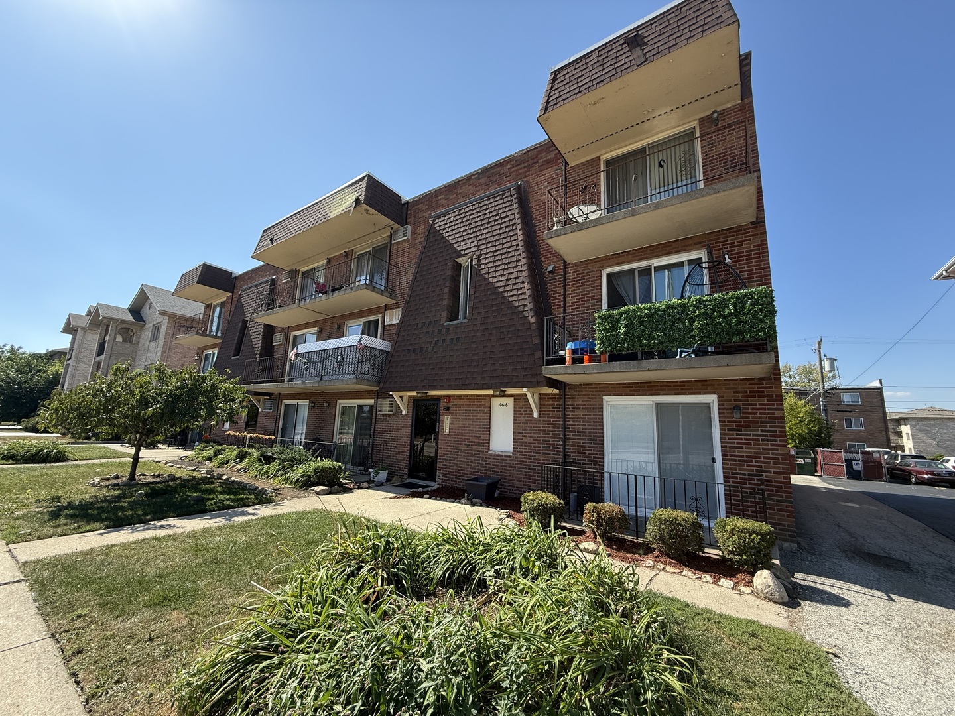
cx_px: 478
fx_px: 386
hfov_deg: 102.1
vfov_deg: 85.7
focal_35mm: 14
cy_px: 358
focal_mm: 2.22
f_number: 2.2
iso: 64
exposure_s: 1/694
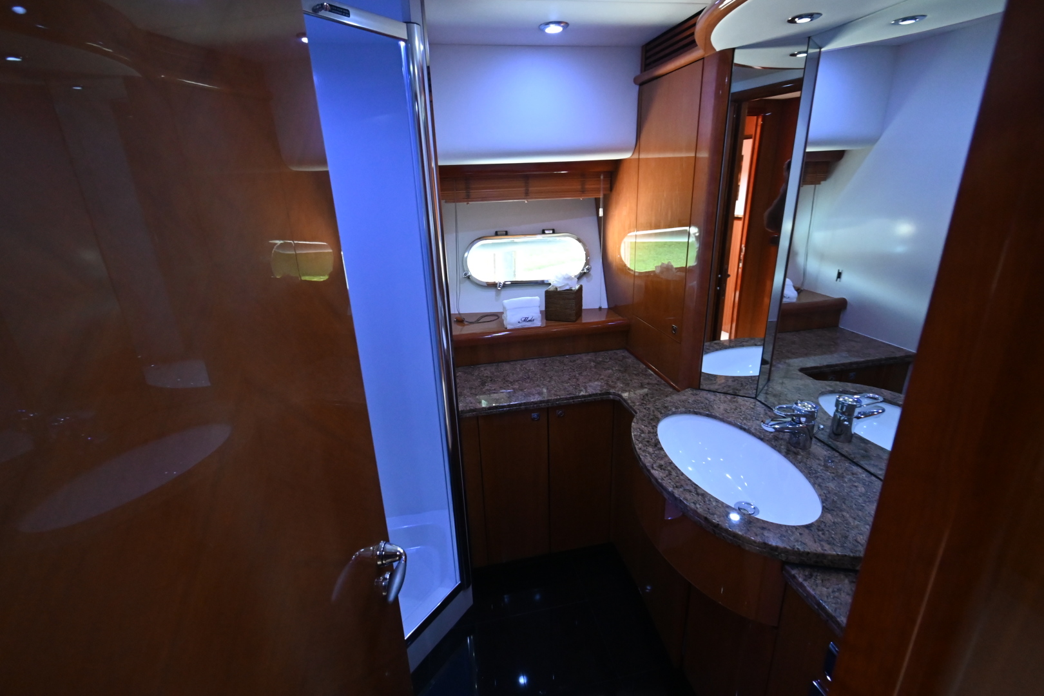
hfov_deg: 100.4
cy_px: 348
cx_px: 522
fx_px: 435
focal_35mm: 15
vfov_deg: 77.3
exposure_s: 1/80
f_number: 4.5
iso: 3200
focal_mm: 10
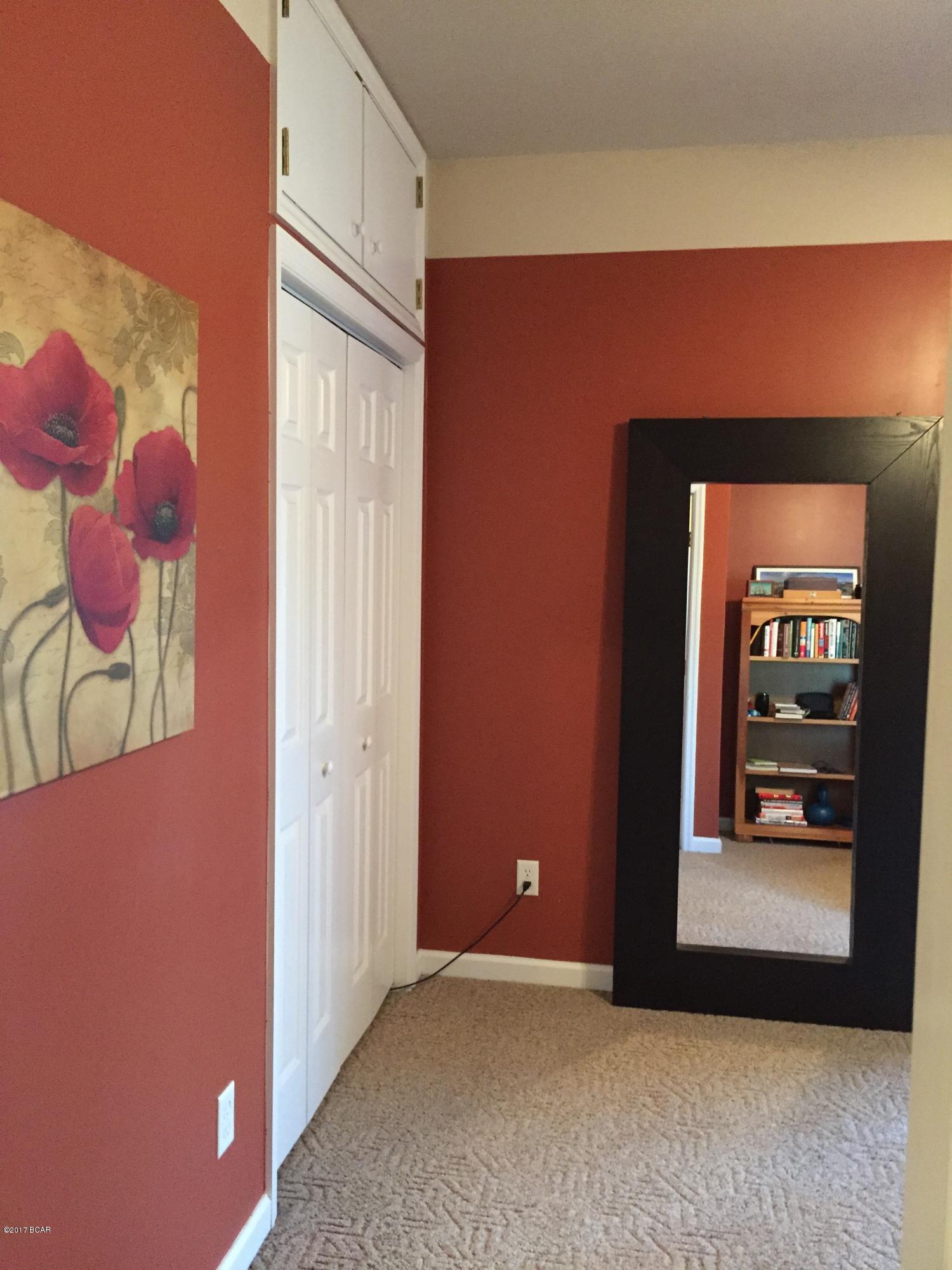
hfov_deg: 48.2
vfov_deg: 61.7
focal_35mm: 29
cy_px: 635
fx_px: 1063
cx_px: 476
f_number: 2.2
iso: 320
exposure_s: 1/15
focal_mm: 4.15
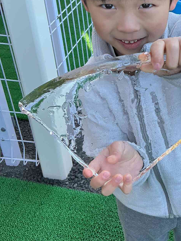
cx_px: 155
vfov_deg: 34.2
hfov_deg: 25.5
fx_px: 390
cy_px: 95
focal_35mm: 56
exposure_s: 1/120
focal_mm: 3
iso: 20
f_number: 1.8
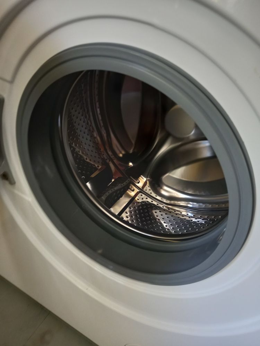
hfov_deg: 54.9
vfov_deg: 69.4
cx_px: 130
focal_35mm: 25
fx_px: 250
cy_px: 173
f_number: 2
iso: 250
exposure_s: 1/24
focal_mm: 4.6
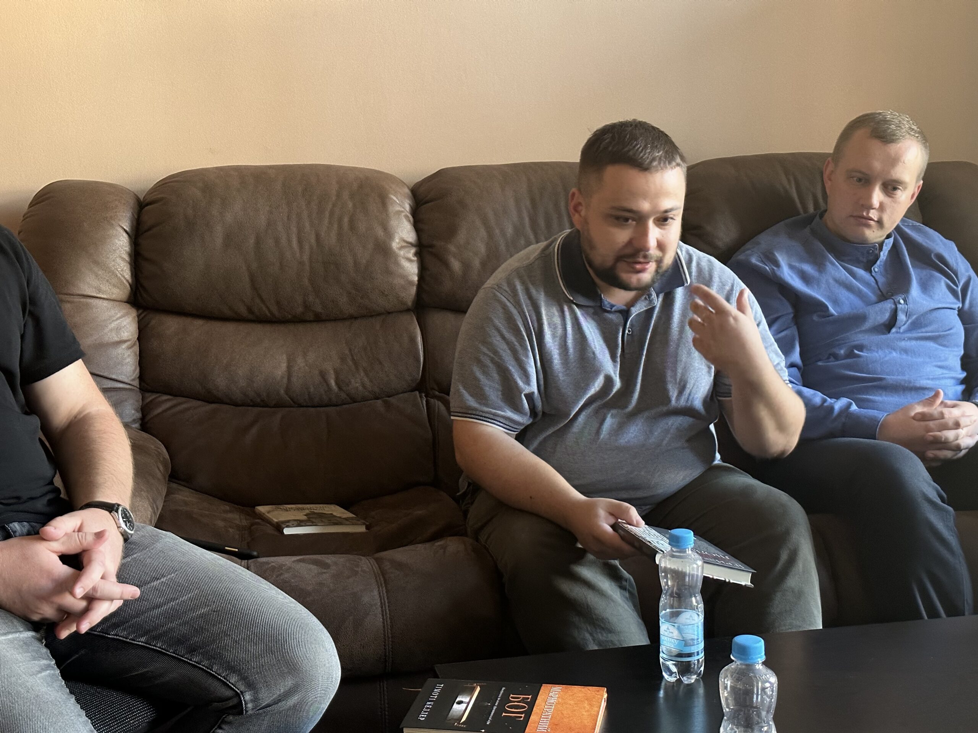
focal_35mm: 48
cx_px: 489
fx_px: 1356
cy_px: 366
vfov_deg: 30.3
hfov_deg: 39.7
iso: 400
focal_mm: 6.86
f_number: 1.78
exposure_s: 1/40
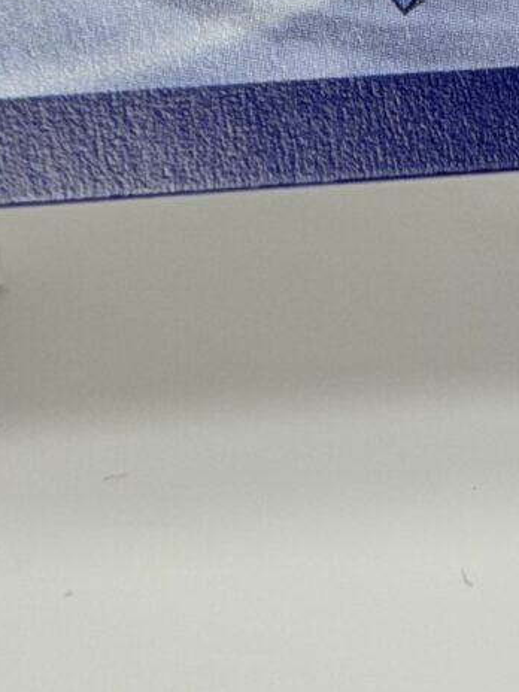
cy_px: -652
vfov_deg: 7.2
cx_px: 352
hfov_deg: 5.6
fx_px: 5298
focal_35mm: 265
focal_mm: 6.76
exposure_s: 1/875
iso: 64
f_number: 1.78
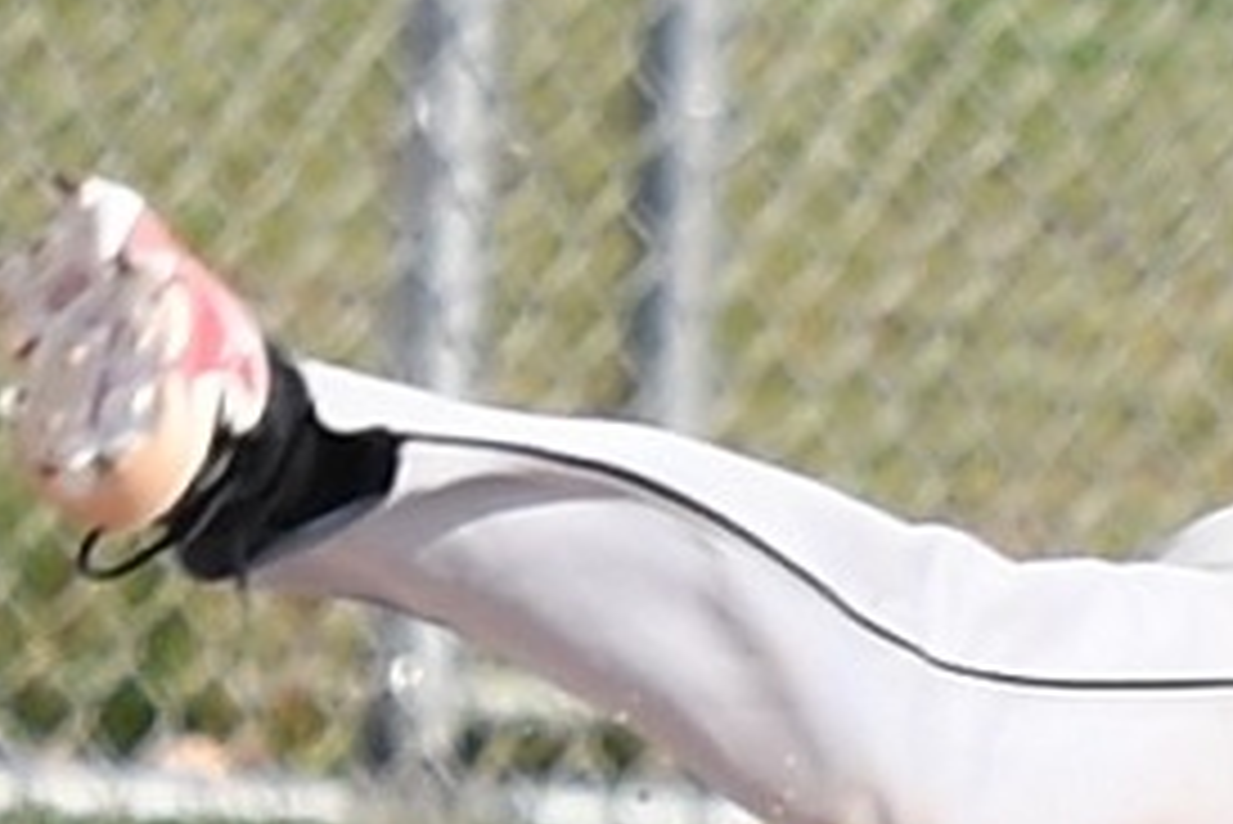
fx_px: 34541
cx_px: 2954
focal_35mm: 1008
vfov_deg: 1.4
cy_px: 268
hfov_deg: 2.0
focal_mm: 140
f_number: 4
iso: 100
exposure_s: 1/1000
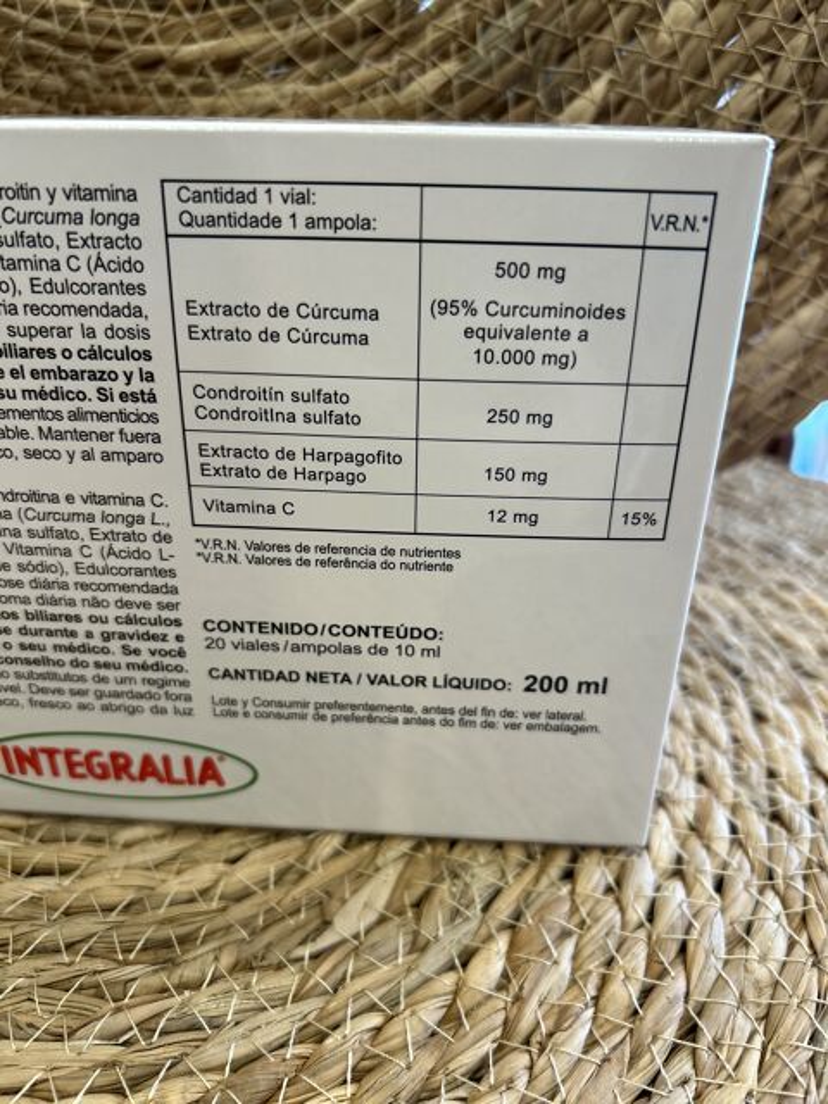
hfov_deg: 53.1
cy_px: 552
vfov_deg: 67.3
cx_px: 414
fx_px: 829
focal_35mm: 26
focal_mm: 5.7
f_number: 1.5
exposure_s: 1/100
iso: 125
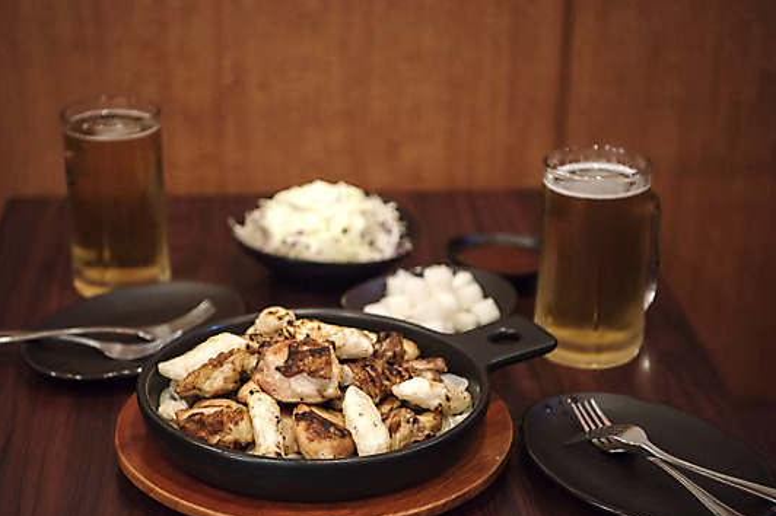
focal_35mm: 79
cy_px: 290
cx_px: 341
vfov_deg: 17.2
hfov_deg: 25.7
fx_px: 1702
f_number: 2.8
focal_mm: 70
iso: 2000
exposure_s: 1/80
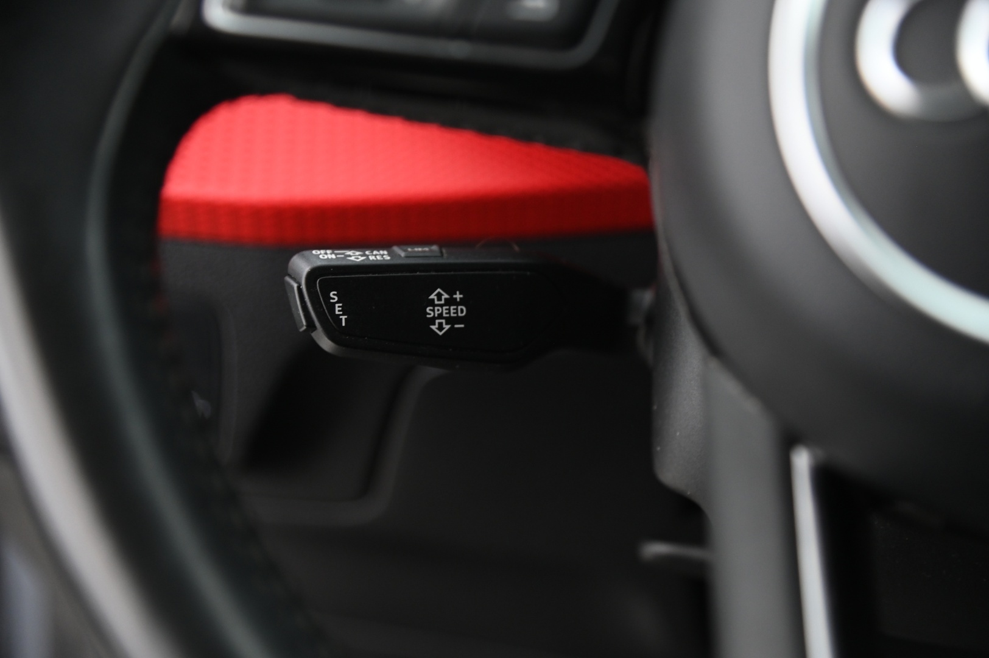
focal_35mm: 70
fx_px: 1921
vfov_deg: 19.4
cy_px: 329
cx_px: 494
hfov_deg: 28.9
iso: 2000
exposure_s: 1/10
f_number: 4
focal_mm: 70
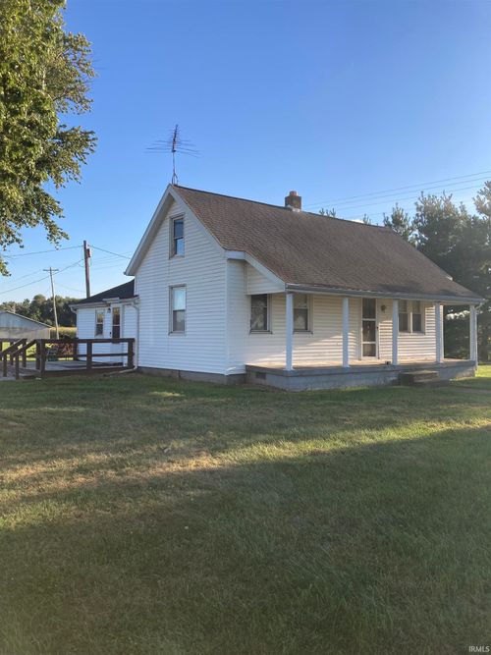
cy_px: 328
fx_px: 530
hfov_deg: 49.7
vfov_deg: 63.5
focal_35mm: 28
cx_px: 246
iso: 20
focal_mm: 3.99
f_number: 1.8
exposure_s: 1/1033
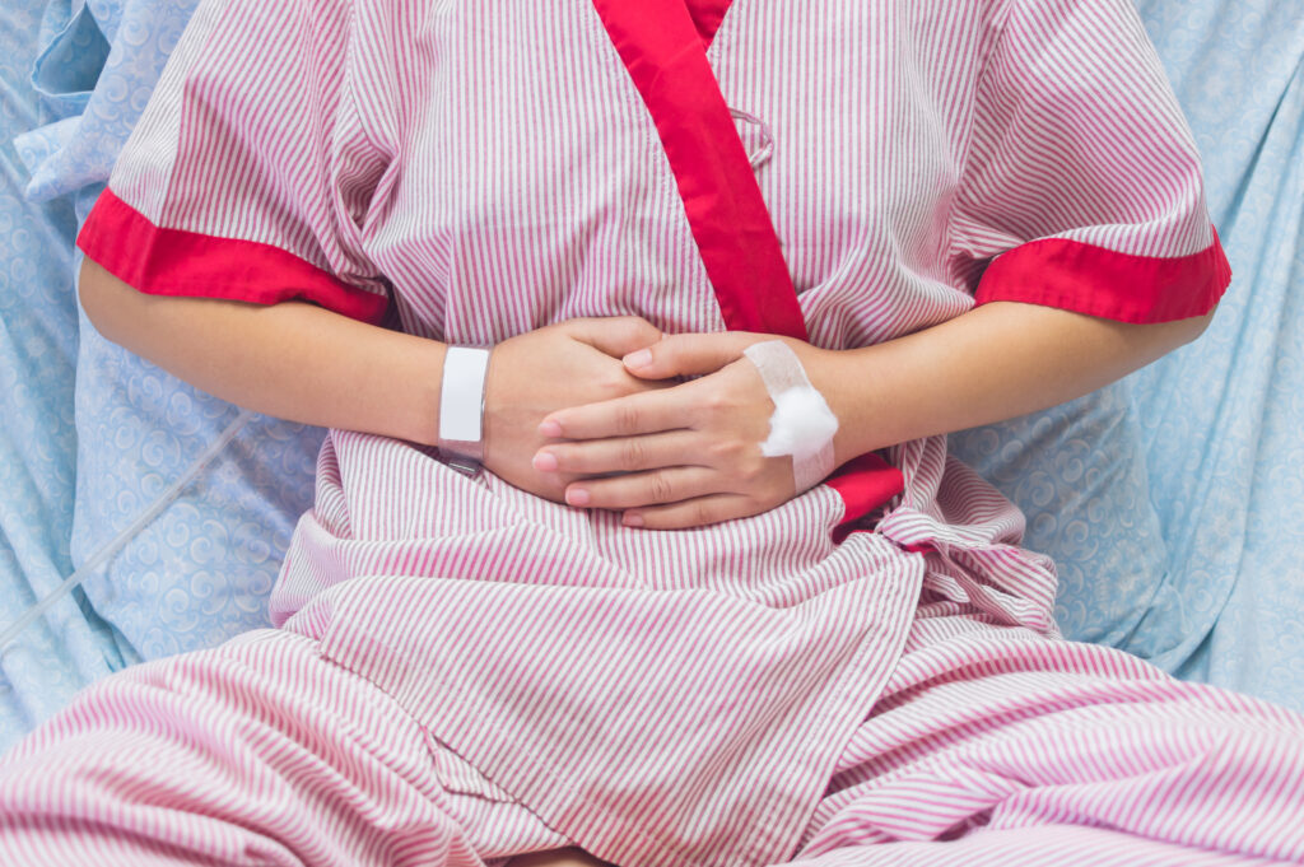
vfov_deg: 25.9
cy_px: 434
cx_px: 652
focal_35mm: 52
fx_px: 1882
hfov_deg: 38.2
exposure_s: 1/40
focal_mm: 35
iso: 200
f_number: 2.8
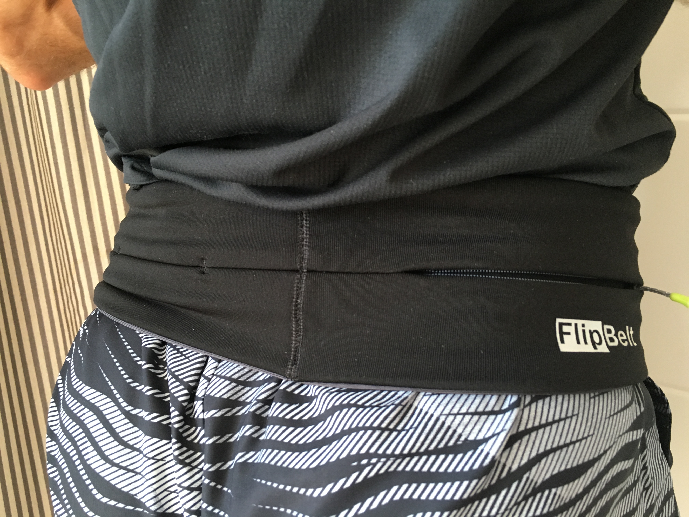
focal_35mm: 29
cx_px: 344
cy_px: 258
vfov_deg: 48.2
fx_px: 577
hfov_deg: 61.7
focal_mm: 4.15
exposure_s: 1/33
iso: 160
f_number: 2.2
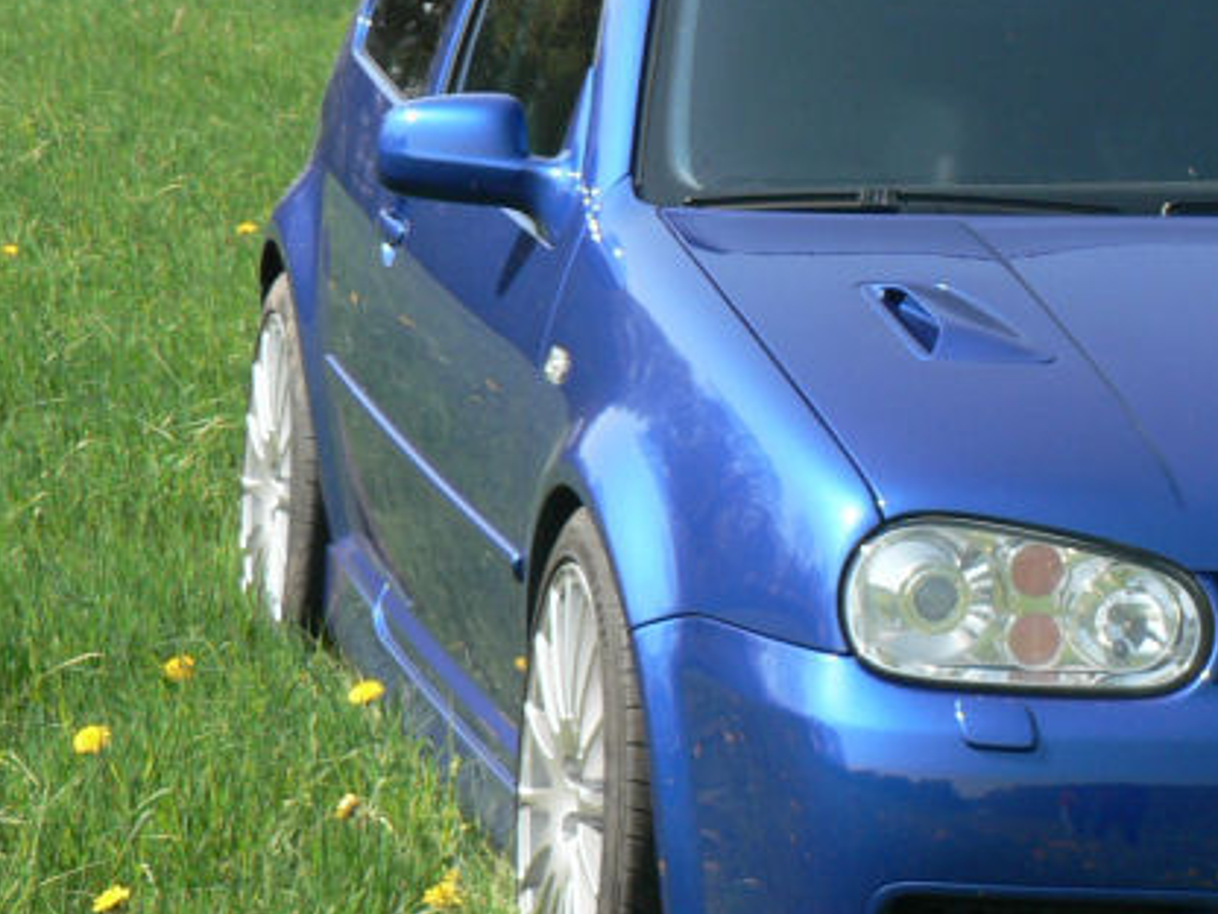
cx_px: 1282
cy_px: 360
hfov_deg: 9.9
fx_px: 6932
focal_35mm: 197
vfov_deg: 7.5
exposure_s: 1/320
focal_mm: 13.4
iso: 80
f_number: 4
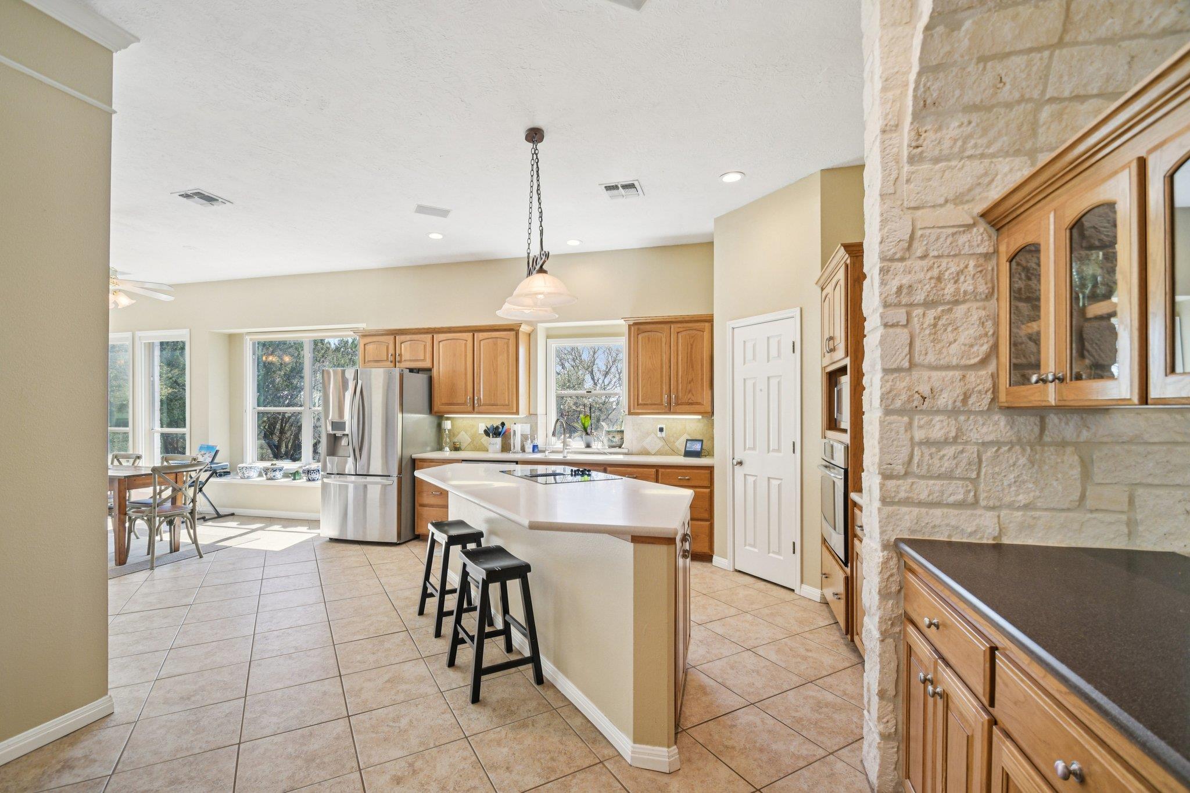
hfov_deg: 100.4
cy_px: 396
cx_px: 595
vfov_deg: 77.3
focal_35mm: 15
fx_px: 496
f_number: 8
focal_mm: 10
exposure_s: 1/25
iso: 400
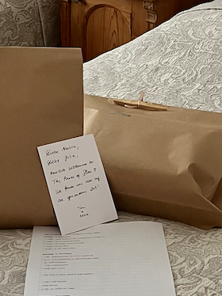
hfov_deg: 16.6
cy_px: 9
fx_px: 762
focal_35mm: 89
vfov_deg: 21.4
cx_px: 137
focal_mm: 5.1
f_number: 1.6
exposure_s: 1/60
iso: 400
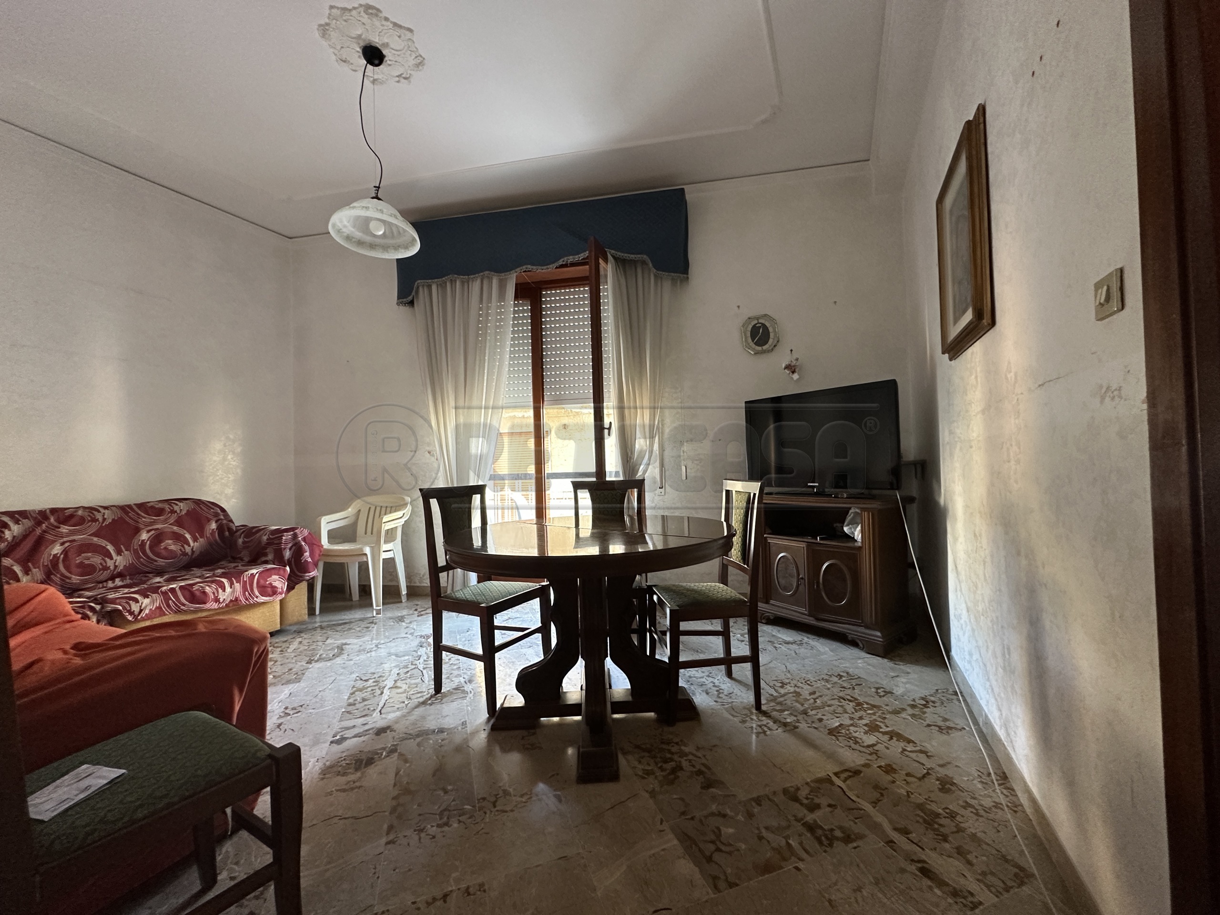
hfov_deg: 102.1
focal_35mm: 14
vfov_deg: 85.7
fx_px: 493
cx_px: 610
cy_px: 458
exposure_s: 1/60
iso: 320
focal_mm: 2.22
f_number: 2.2
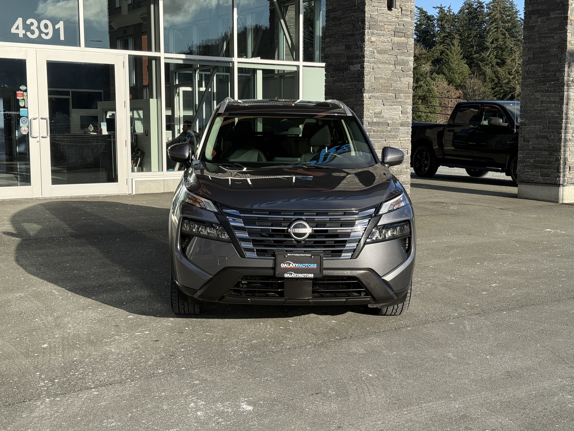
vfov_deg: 30.3
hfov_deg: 39.7
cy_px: 216
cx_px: 287
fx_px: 796
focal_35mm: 48
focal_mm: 6.76
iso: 64
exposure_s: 1/3096
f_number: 1.78
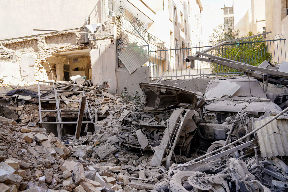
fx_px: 248
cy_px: 97
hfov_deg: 60.3
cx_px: 142
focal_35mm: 31
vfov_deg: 42.3
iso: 125
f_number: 4
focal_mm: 30
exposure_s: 1/160
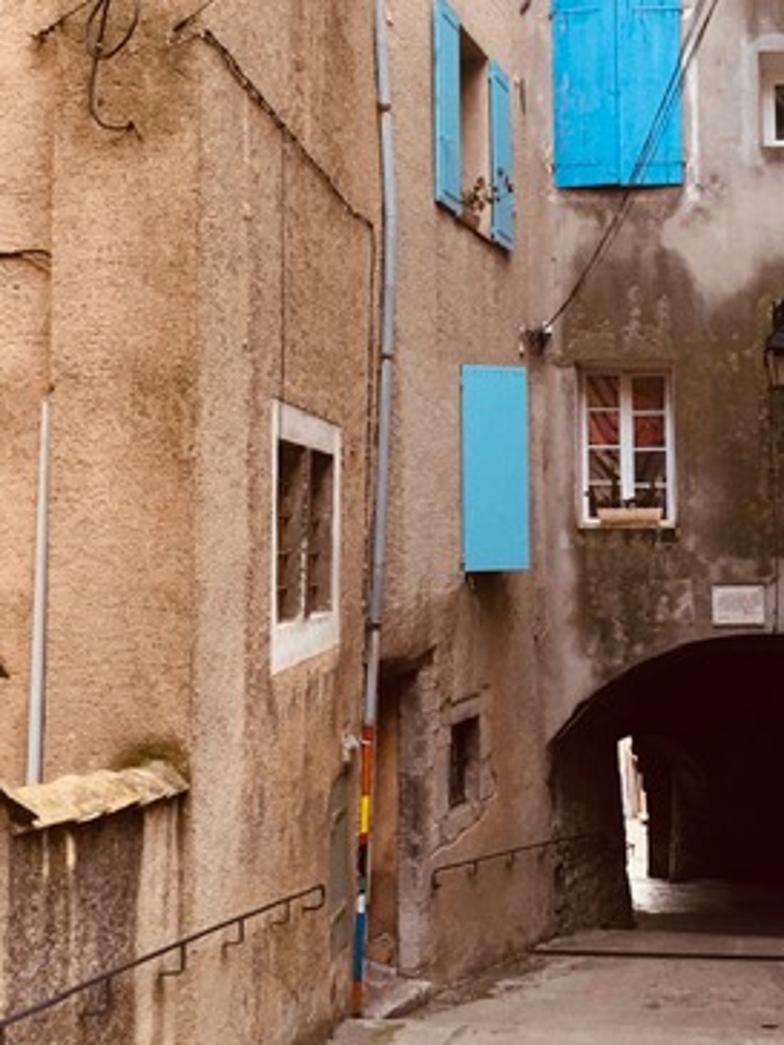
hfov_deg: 28.4
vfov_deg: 37.3
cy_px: 411
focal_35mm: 51
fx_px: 1540
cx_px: 526
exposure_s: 1/33
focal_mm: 4.15
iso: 50
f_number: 2.2
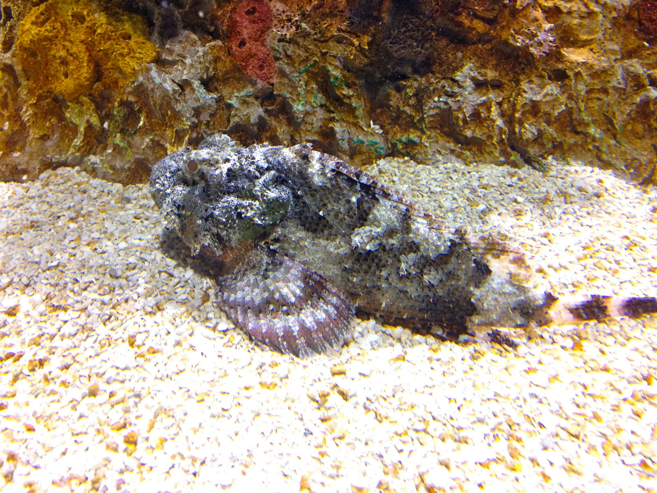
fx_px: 626
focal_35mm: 33
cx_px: 328
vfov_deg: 42.9
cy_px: 246
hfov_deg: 55.4
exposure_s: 1/20
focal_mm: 4.12
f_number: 2.4
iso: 250
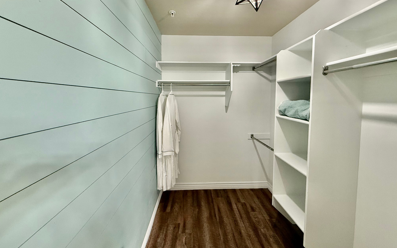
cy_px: 107
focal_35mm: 15
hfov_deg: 101.5
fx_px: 162
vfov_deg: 74.4
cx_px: 200
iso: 320
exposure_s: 1/120
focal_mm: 2.22
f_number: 2.2
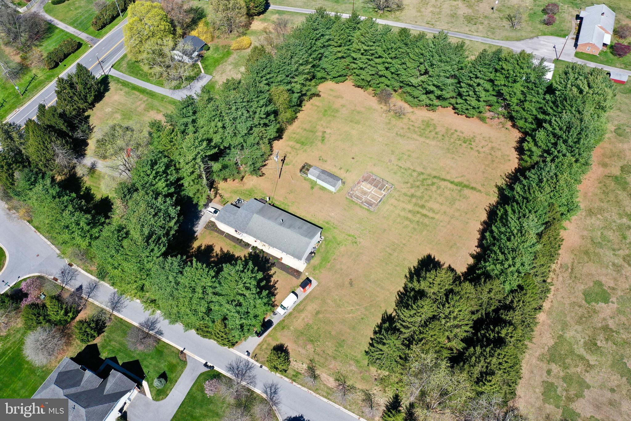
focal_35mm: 28
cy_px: 210
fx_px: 491
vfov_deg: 46.4
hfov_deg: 65.5
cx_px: 316
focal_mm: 10.26
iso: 100
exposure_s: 1/500
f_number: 5.6
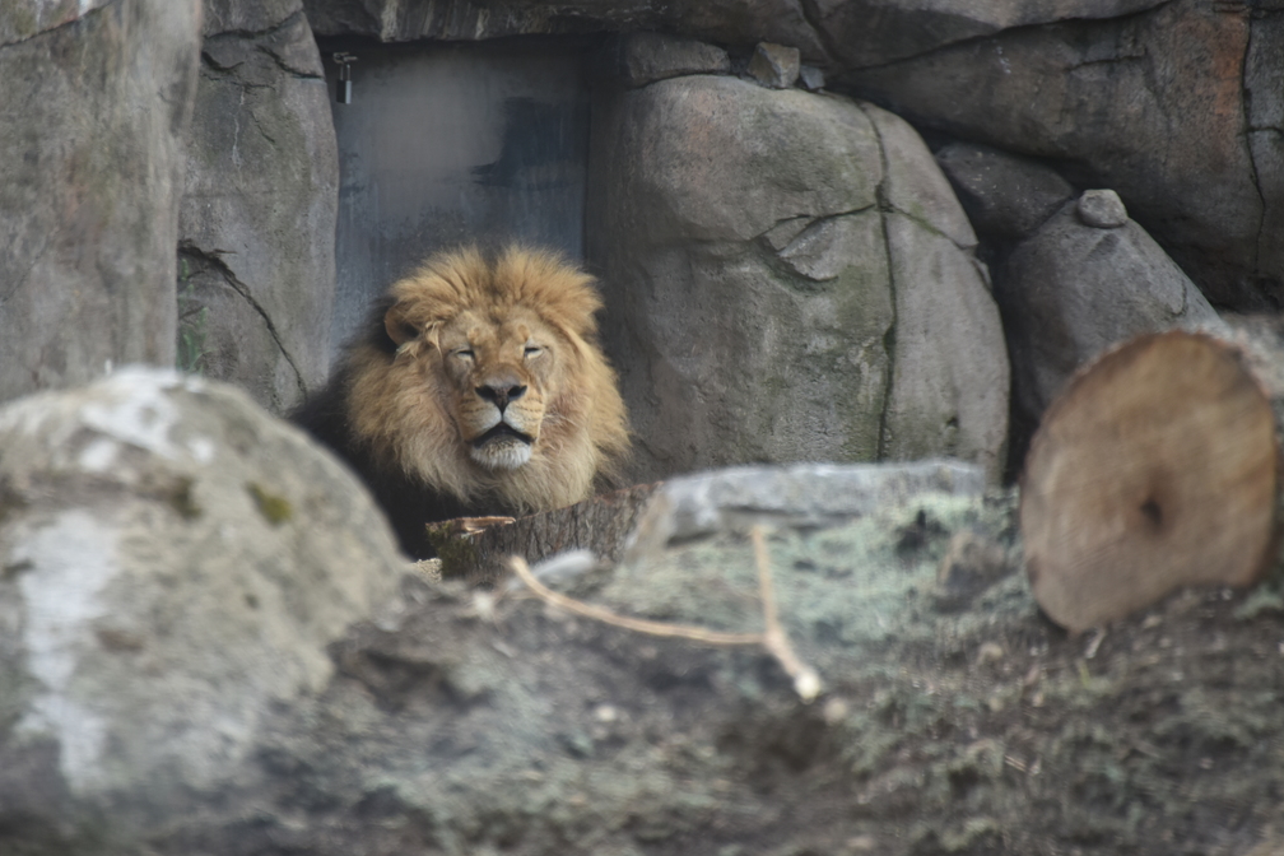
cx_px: 517
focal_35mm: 381
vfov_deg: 3.6
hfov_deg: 5.4
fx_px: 13588
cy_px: 374
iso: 640
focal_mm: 300
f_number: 5.6
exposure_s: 1/640
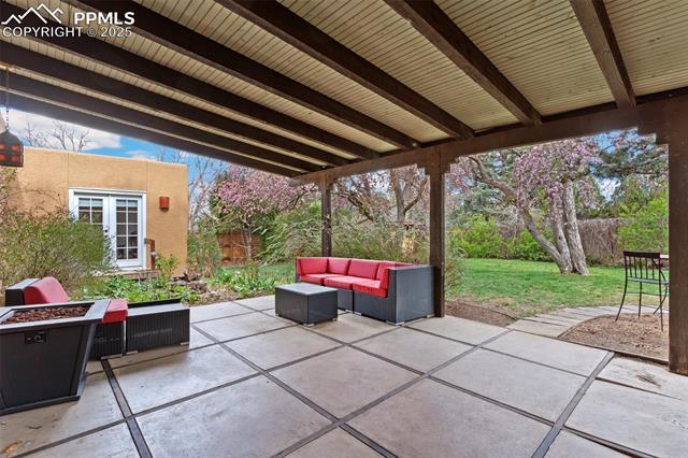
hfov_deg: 93.3
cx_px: 344
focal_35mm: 17
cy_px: 229
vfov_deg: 70.4
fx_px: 325
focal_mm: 17
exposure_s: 1/1.25
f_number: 11
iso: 100
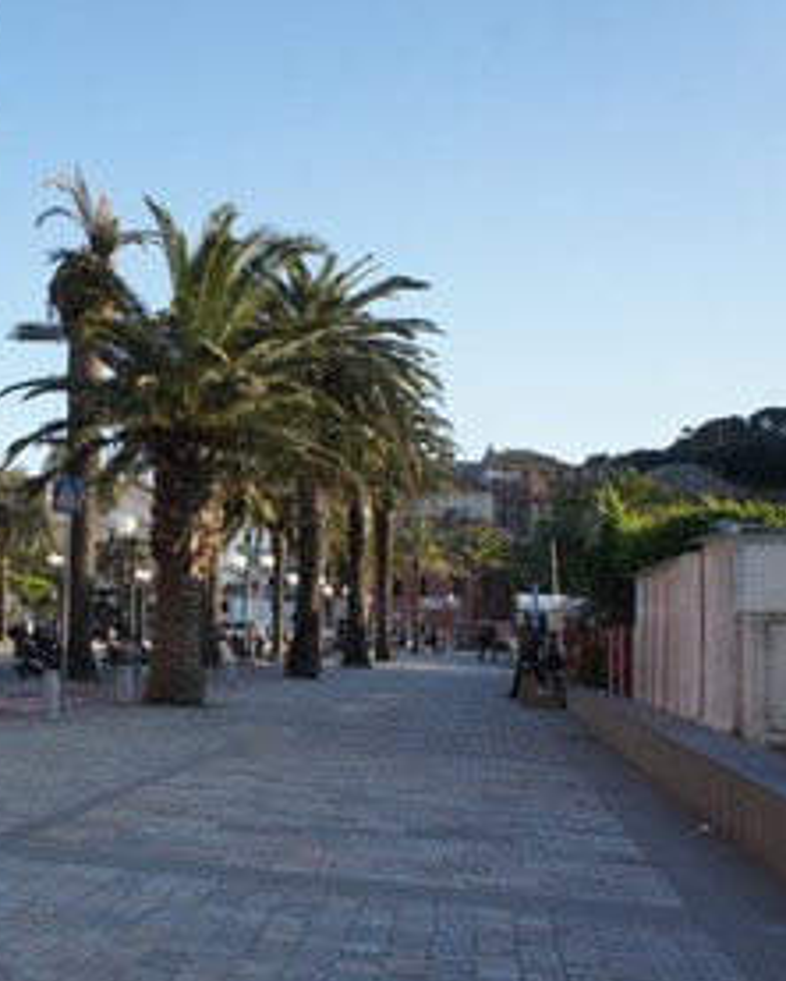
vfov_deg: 43.8
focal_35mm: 42
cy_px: 503
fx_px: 1220
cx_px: 21
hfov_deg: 33.1
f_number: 7.1
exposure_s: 1/250
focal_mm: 18
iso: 320
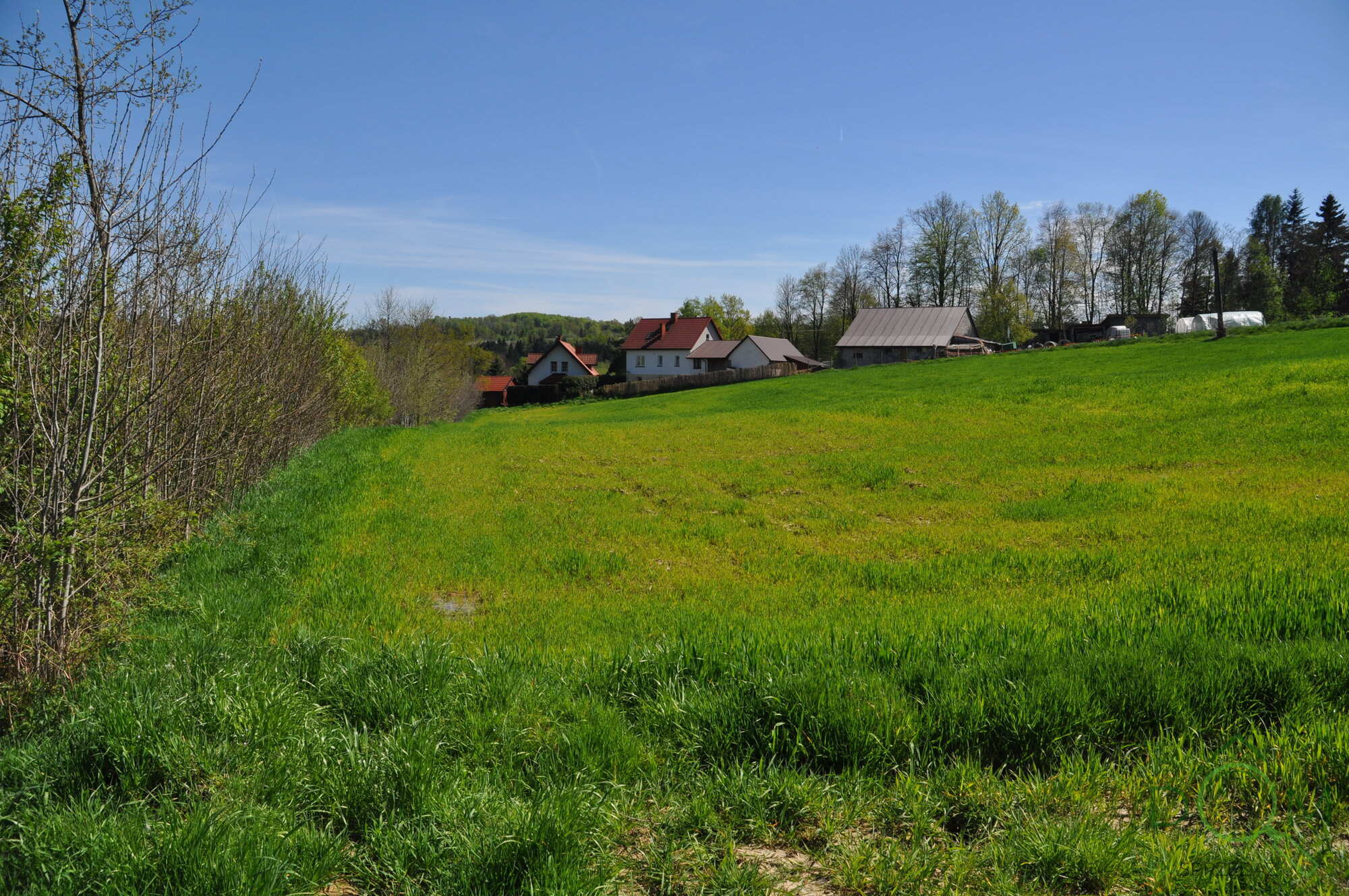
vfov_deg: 39.9
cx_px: 674
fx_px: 1235
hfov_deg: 57.3
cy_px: 448
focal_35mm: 33
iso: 200
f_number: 10
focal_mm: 22
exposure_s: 1/400
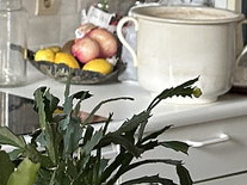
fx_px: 1433
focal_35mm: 201
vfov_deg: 7.4
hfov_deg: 9.6
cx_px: -118
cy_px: 11
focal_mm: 5.7
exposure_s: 1/121
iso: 100
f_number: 1.5
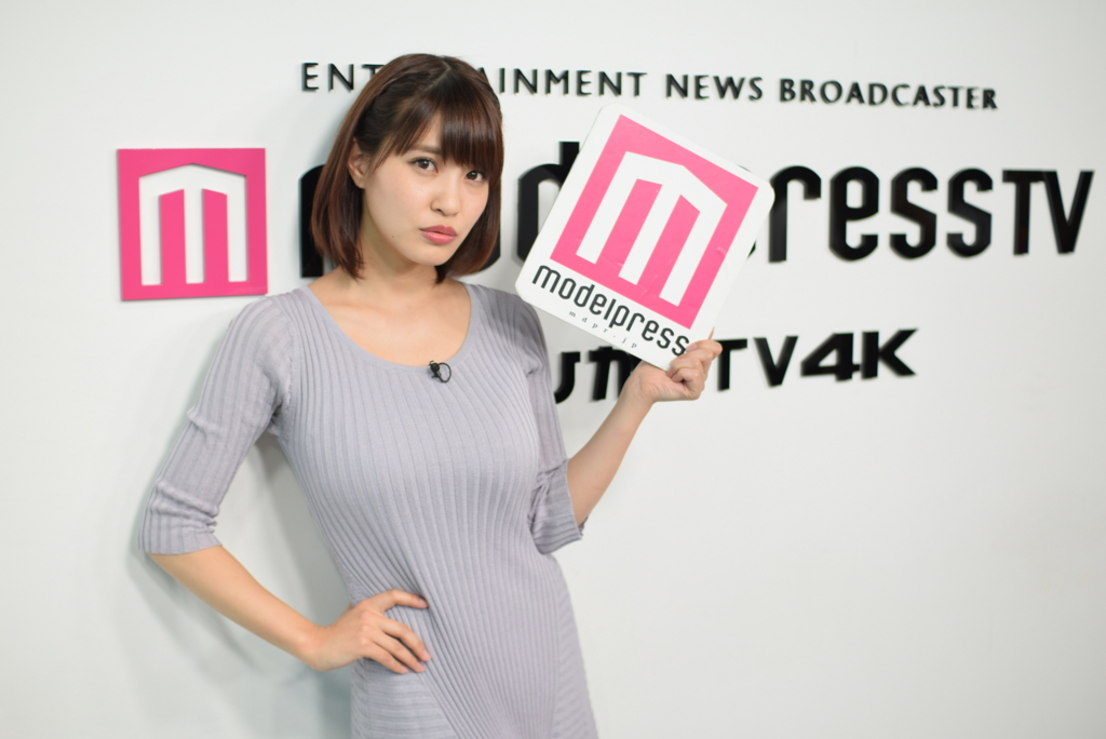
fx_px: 1383
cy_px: 370
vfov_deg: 29.9
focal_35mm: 45
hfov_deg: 43.6
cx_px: 553
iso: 100
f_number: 1.8
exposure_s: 1/200
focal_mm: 30
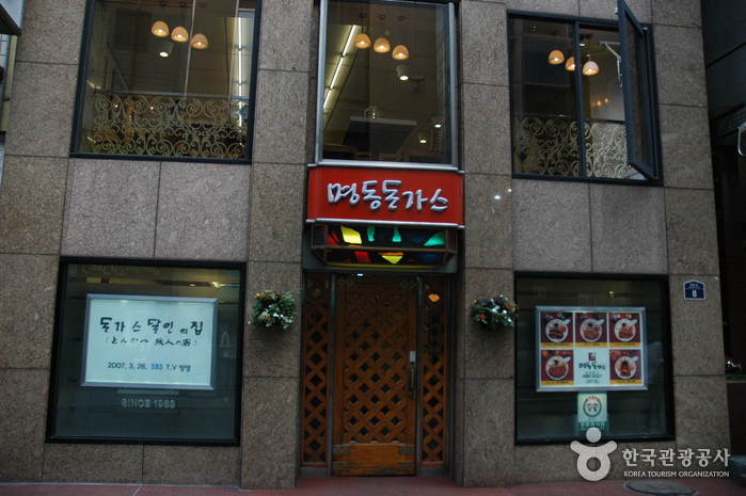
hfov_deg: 67.4
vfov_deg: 47.9
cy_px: 248
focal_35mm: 27
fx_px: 559
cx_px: 373
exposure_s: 1/400
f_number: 4
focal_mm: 18
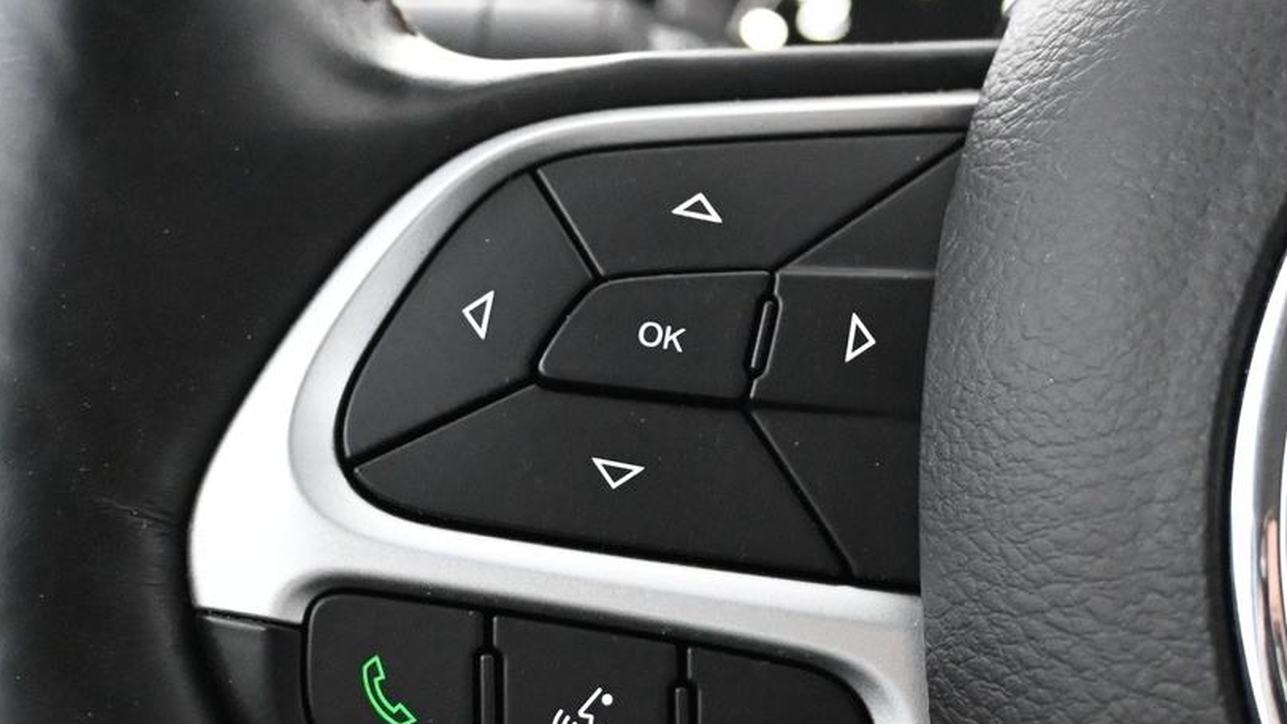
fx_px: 2355
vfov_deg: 17.5
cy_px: 347
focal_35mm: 69
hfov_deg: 30.5
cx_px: 728
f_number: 4
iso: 6400
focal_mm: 22
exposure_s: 1/40
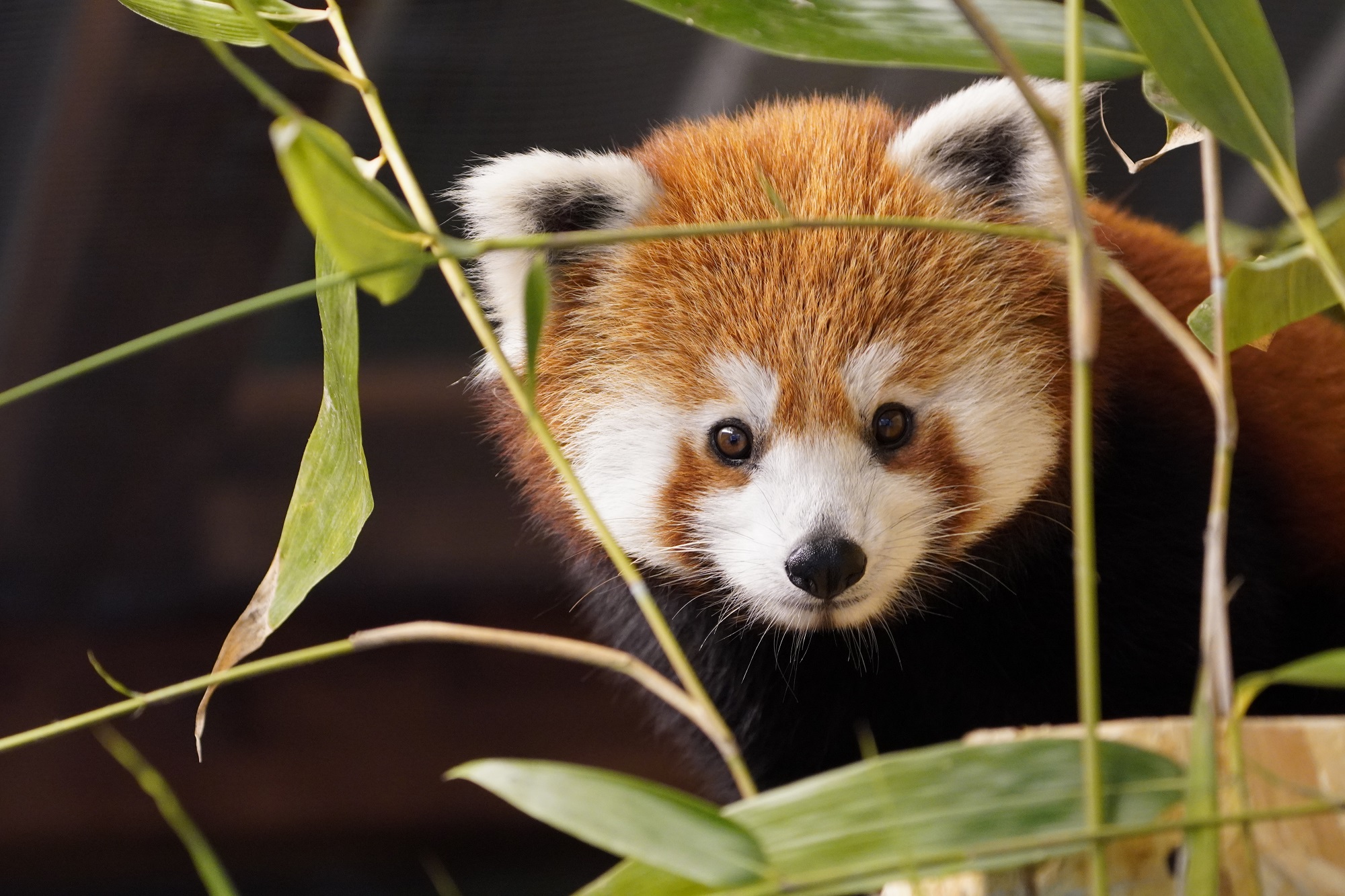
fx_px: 11207
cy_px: 448
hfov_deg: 6.9
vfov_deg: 4.6
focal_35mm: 300
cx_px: 672
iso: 2000
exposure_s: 1/80
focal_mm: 200
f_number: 5.6
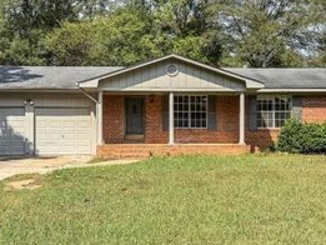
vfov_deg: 31.5
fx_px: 433
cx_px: 176
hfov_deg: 41.2
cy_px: 122
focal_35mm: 46
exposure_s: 1/4000
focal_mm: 6.76
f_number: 1.8
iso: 80
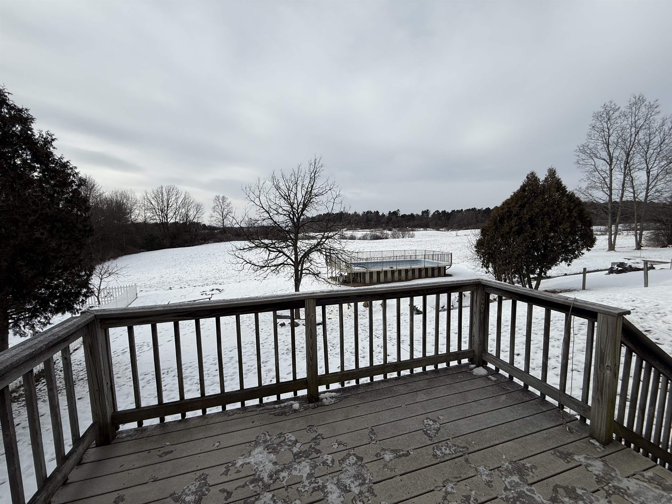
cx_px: 336
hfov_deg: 102.1
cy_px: 252
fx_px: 272
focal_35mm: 14
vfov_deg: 85.7
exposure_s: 1/2165
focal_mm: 2.22
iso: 50
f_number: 2.2
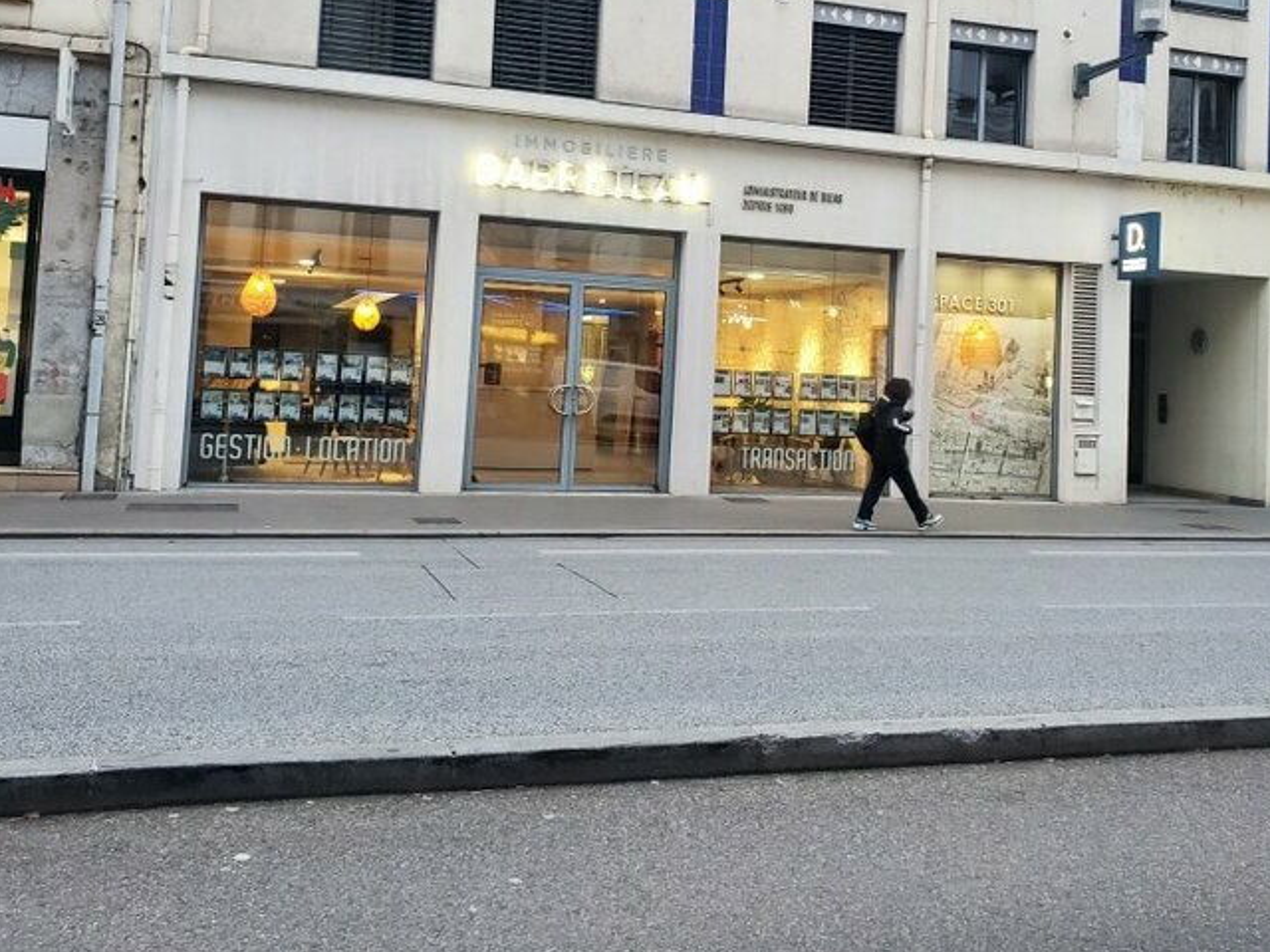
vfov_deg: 36.3
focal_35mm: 39
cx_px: 786
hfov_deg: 47.5
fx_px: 1431
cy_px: 292
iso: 250
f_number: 2.4
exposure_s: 1/50
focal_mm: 4.3
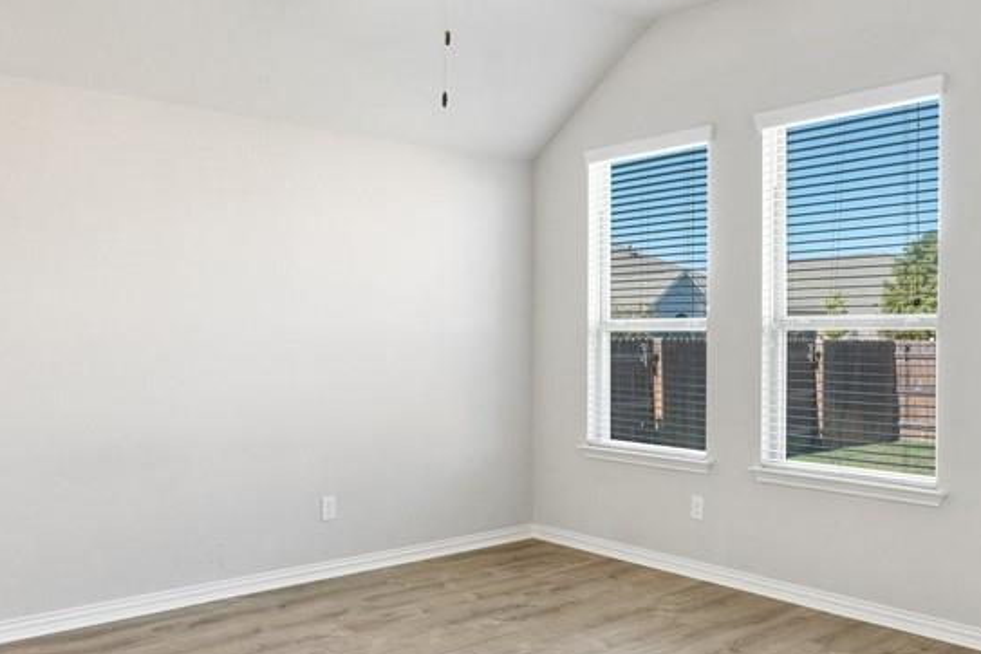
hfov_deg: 58.7
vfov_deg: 41.1
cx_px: 514
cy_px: 335
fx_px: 872
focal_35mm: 32
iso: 800
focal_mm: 16
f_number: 8
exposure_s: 1/40
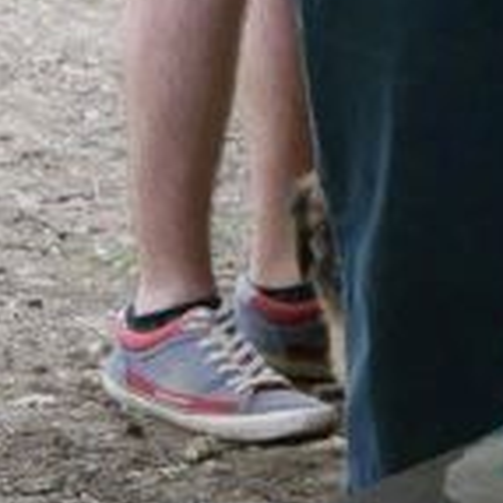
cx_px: 703
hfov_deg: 3.8
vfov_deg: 3.8
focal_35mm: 454
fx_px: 7464
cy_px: -478
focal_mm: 46
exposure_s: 1/100
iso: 1000
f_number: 4.9
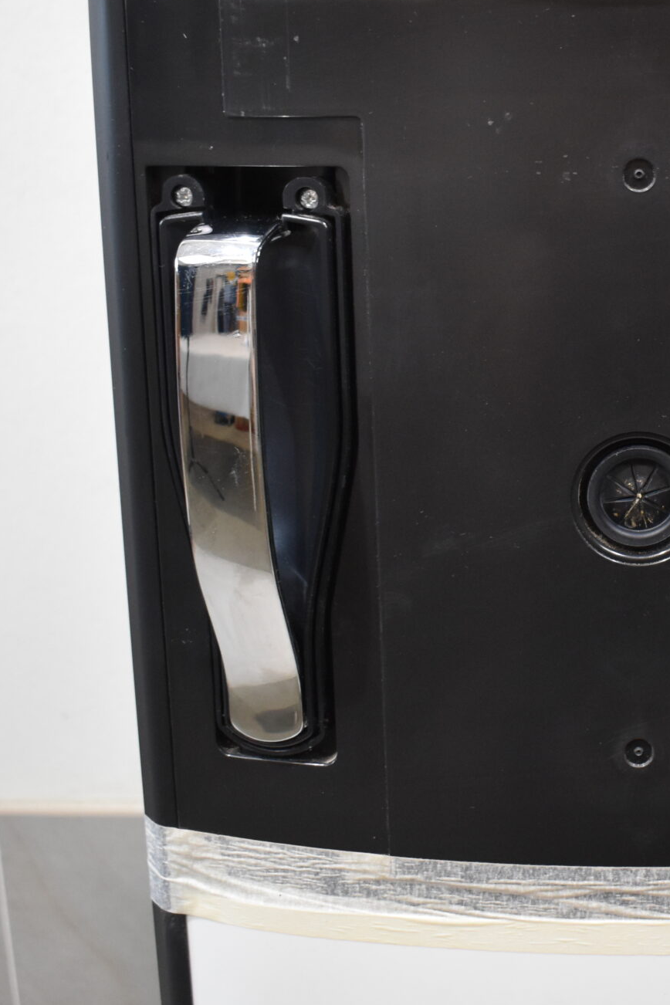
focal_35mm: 59
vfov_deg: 33.8
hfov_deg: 22.3
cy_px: 388
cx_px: 641
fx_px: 1647
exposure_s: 1/125
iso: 1100
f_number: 3.8
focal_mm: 20
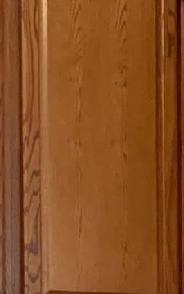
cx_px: 370
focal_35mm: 157
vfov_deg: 12.8
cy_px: 405
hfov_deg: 8.0
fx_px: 1260
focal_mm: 4.25
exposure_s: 1/60
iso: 400
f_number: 1.8
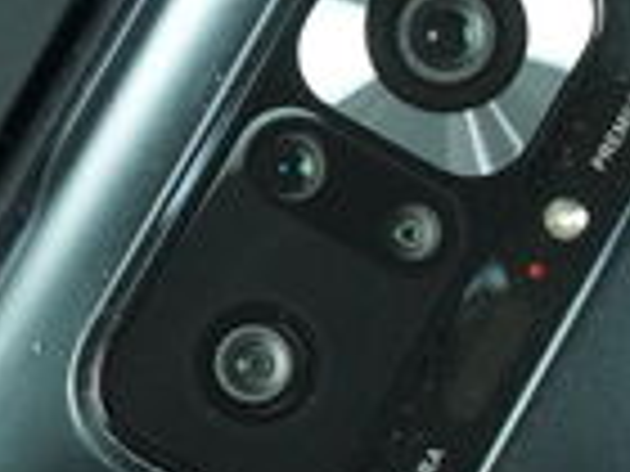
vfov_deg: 5.4
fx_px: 5005
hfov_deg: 7.2
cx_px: 148
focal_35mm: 275
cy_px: 375
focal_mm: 65
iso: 8000
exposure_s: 1/200
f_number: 8
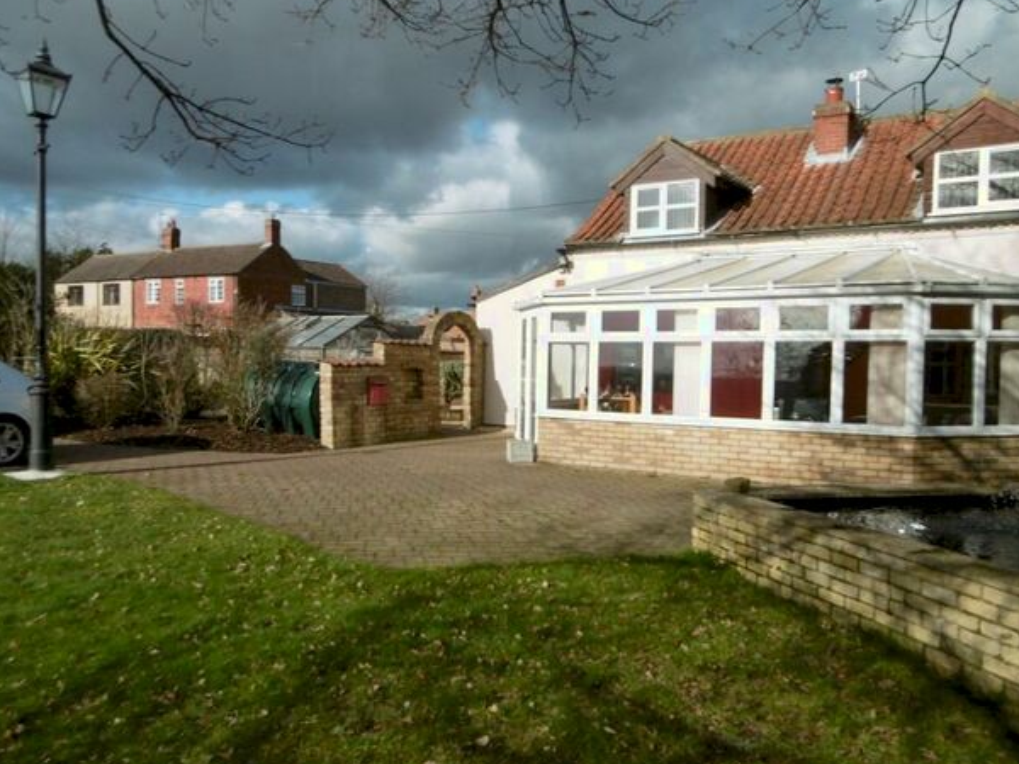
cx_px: 533
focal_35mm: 28
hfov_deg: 63.4
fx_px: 824
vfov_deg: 49.7
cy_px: 391
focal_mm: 4.3
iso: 100
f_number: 7.8
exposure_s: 1/200
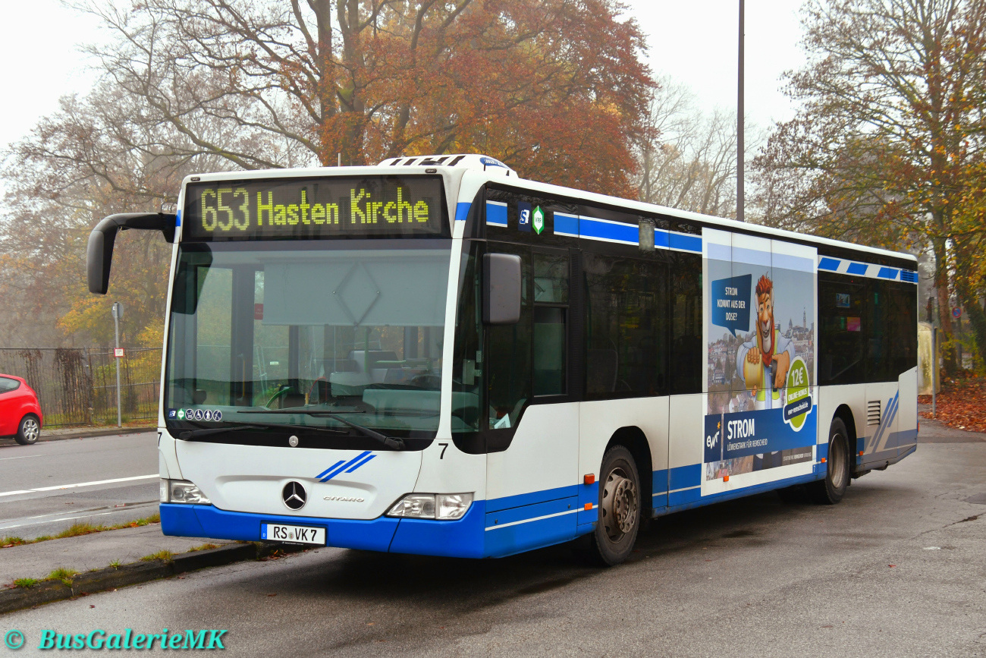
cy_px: 329
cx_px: 493
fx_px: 1561
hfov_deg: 35.0
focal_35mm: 57
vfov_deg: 23.8
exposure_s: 1/60.2
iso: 720
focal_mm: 38
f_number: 5.6
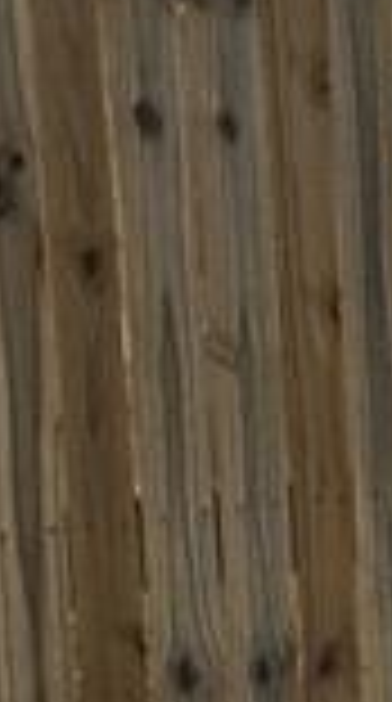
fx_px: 2902
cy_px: 666
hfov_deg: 7.3
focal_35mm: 156
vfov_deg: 13.7
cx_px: 883
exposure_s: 1/2198
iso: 25
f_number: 2.2
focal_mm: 4.15
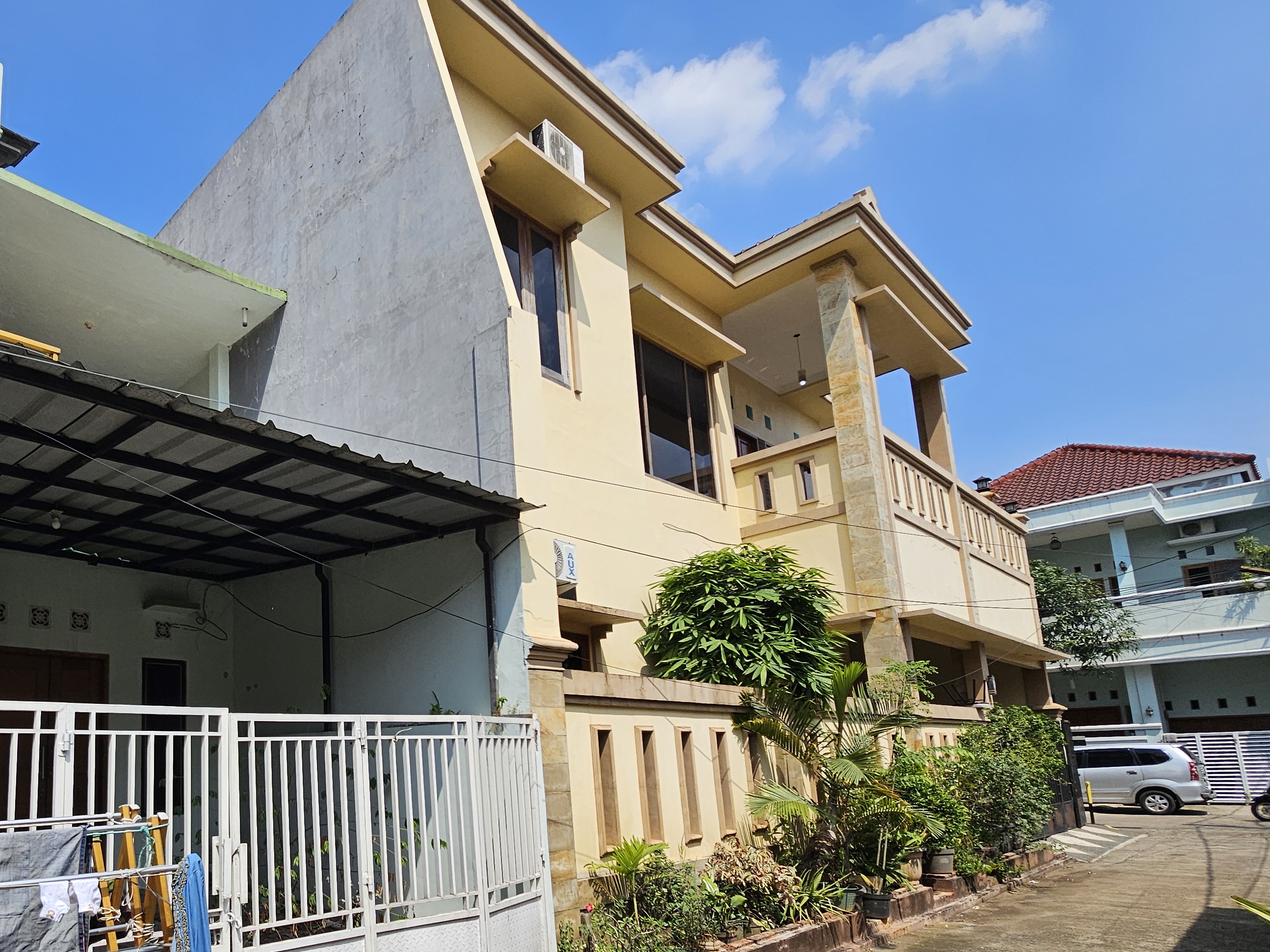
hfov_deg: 76.2
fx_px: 734
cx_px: 328
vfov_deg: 64.1
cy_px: 643
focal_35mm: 20
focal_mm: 2.2
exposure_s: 1/2391
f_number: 2.2
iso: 50
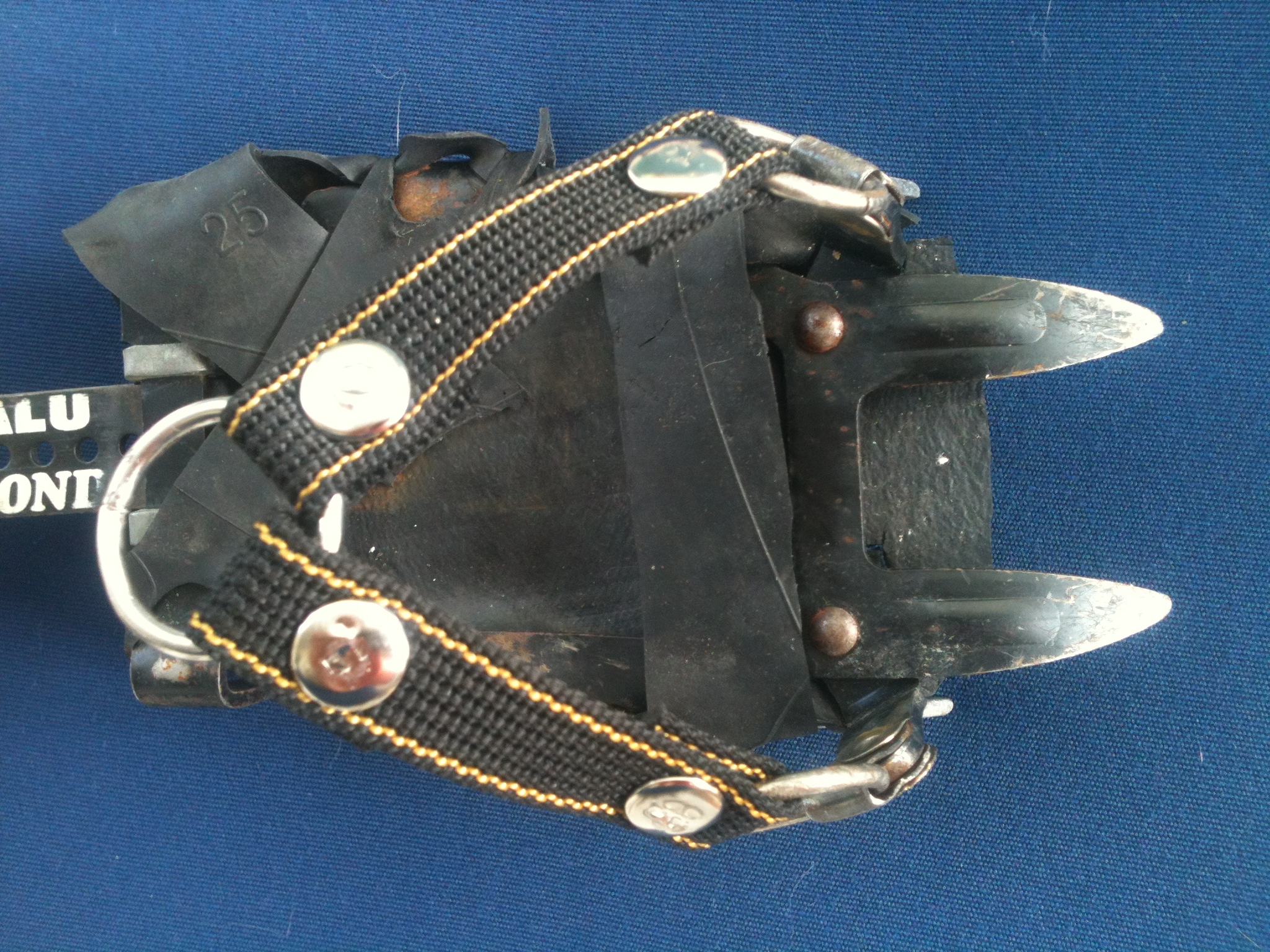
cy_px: 476
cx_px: 635
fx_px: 1284
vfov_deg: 40.7
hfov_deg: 52.6
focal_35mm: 35
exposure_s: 1/40
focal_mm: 3.85
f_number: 2.8
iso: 64
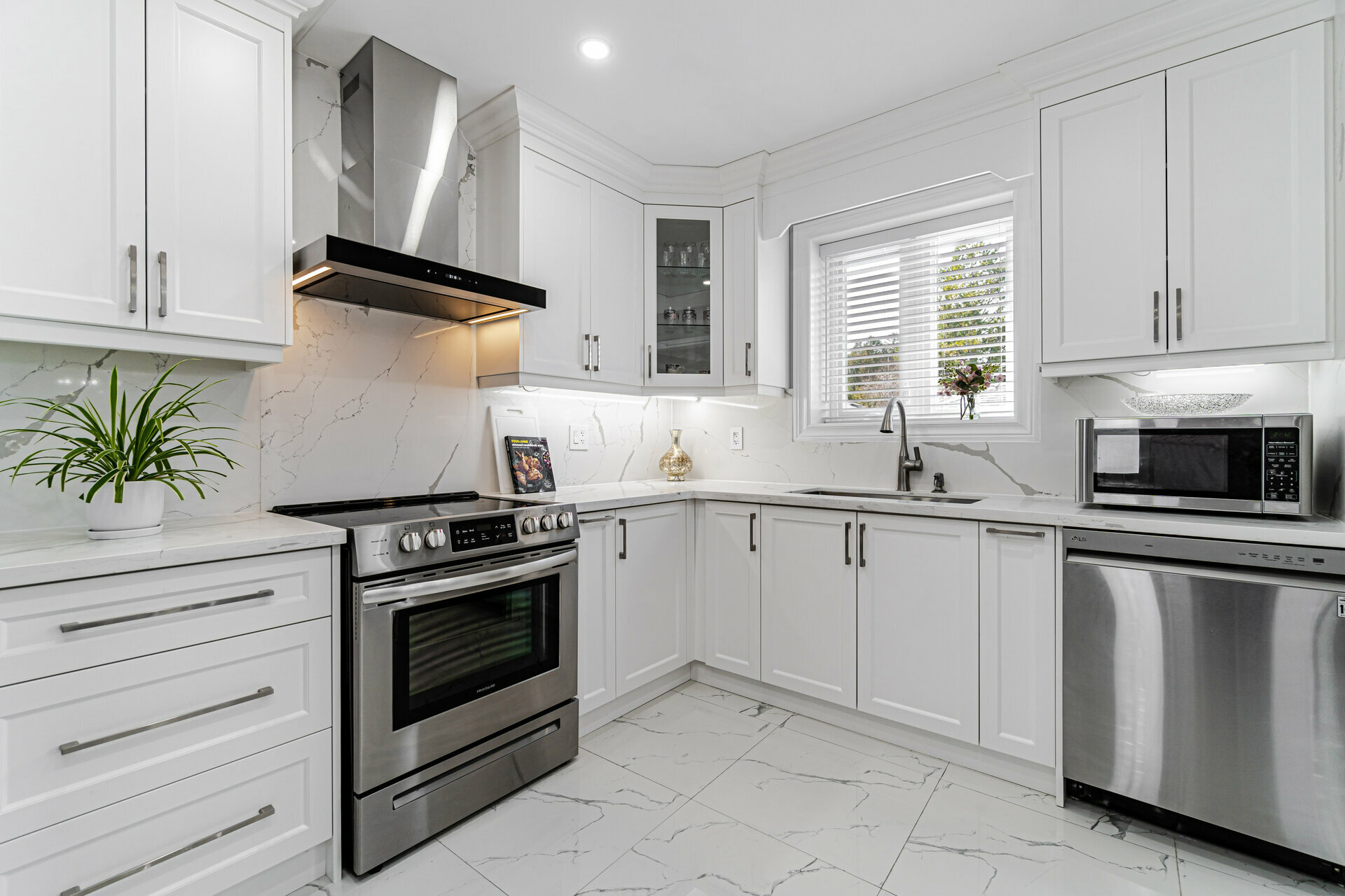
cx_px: 672
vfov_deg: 77.3
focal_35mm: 15
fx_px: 560
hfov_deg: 100.4
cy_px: 448
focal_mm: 10
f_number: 7.1
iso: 50
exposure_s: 1/20
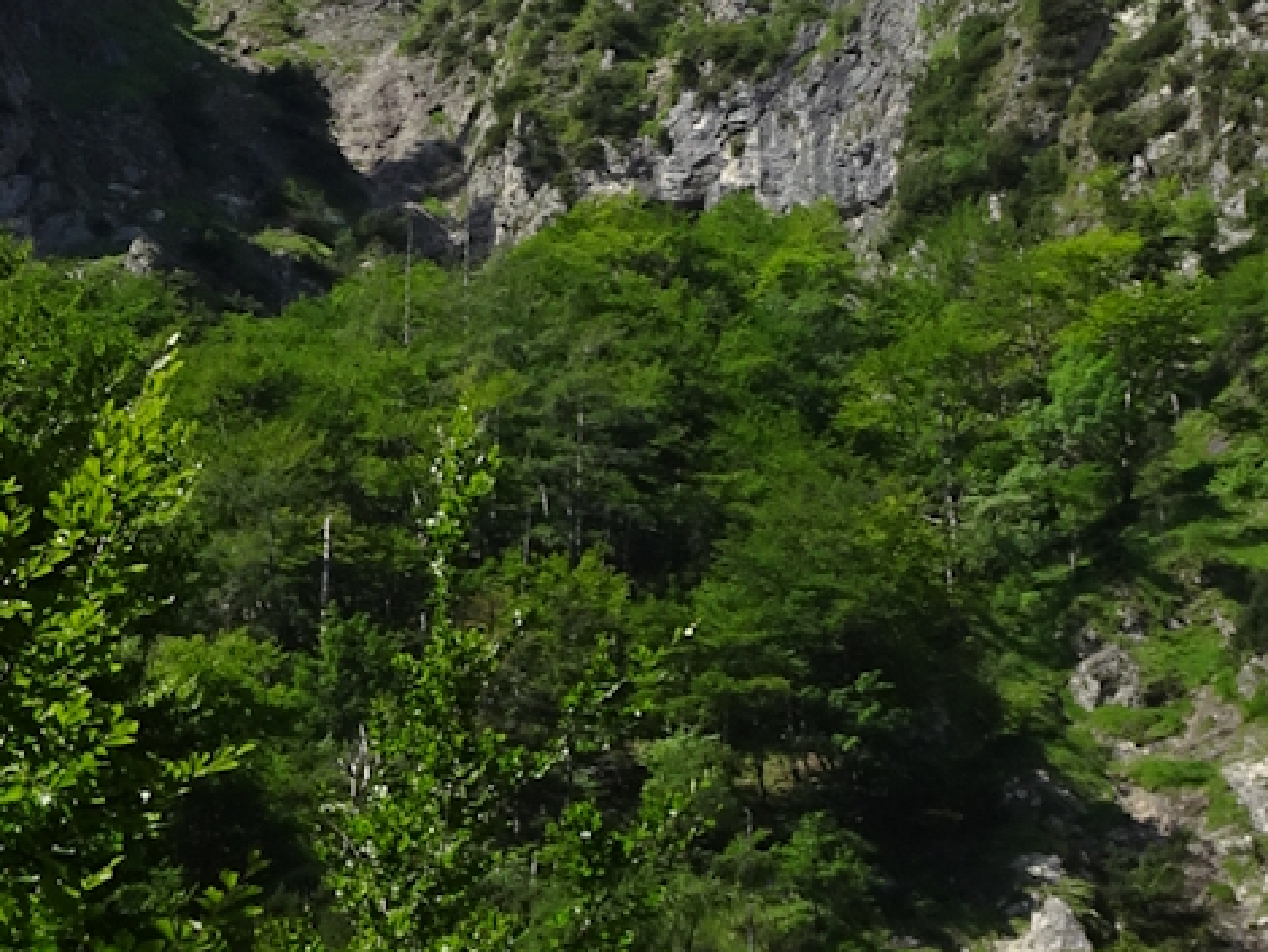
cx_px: 362
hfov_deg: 13.0
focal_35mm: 151
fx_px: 5534
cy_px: -275
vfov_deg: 9.7
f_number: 4
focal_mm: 6.37
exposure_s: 1/640
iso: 80
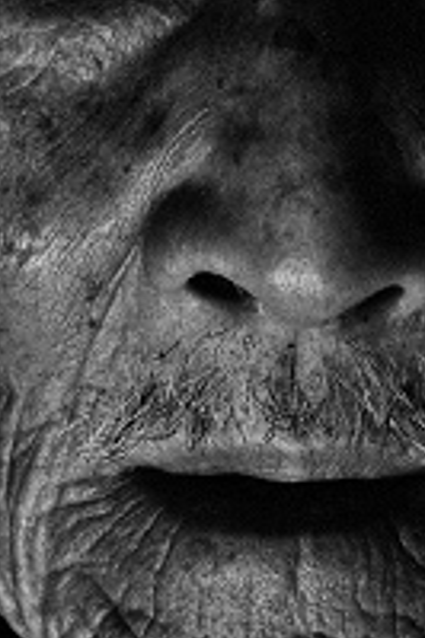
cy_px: 153
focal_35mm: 175
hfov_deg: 7.8
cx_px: 281
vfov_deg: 11.7
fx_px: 3104
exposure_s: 1/50
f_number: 11
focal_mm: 70
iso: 400
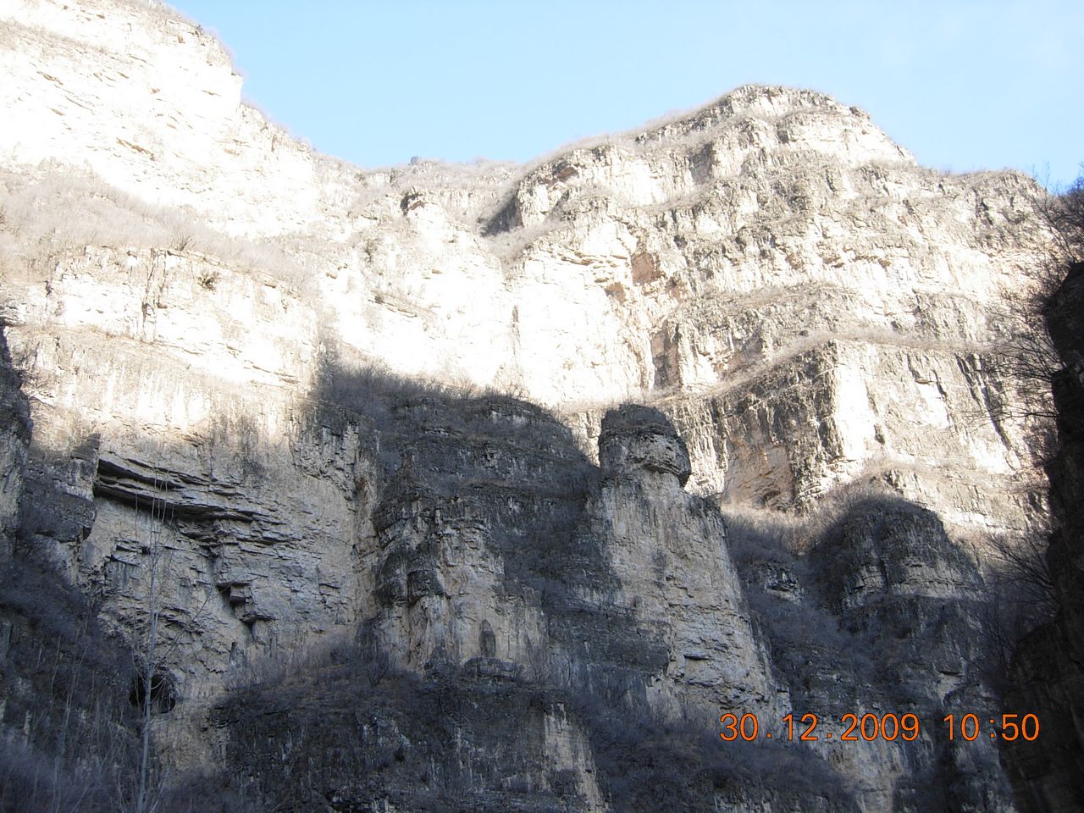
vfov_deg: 39.7
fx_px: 1127
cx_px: 542
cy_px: 406
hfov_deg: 51.4
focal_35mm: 36
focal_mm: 7.5
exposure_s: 1/152
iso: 50
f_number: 3.4
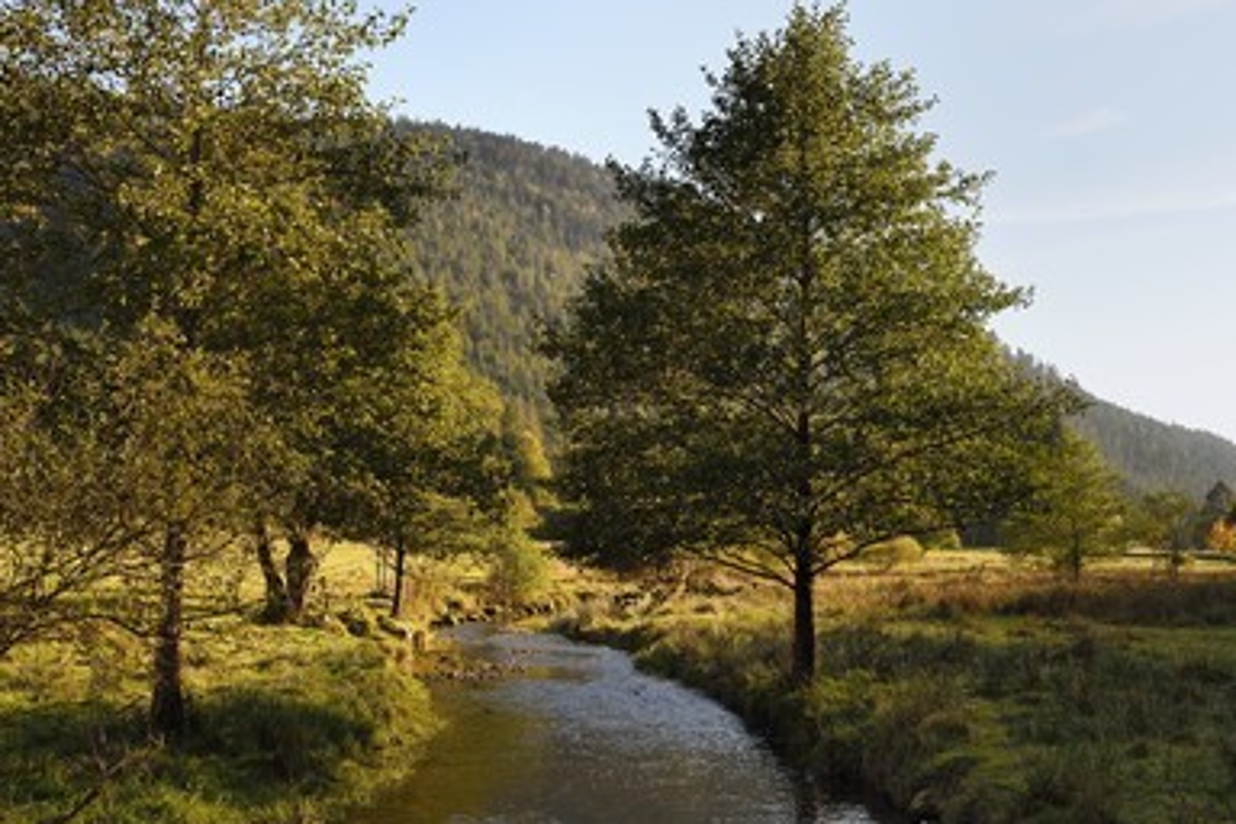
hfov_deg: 42.7
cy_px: 428
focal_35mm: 46
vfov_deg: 29.2
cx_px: 626
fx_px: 1579
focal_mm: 42
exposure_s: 1/125
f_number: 9
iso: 200
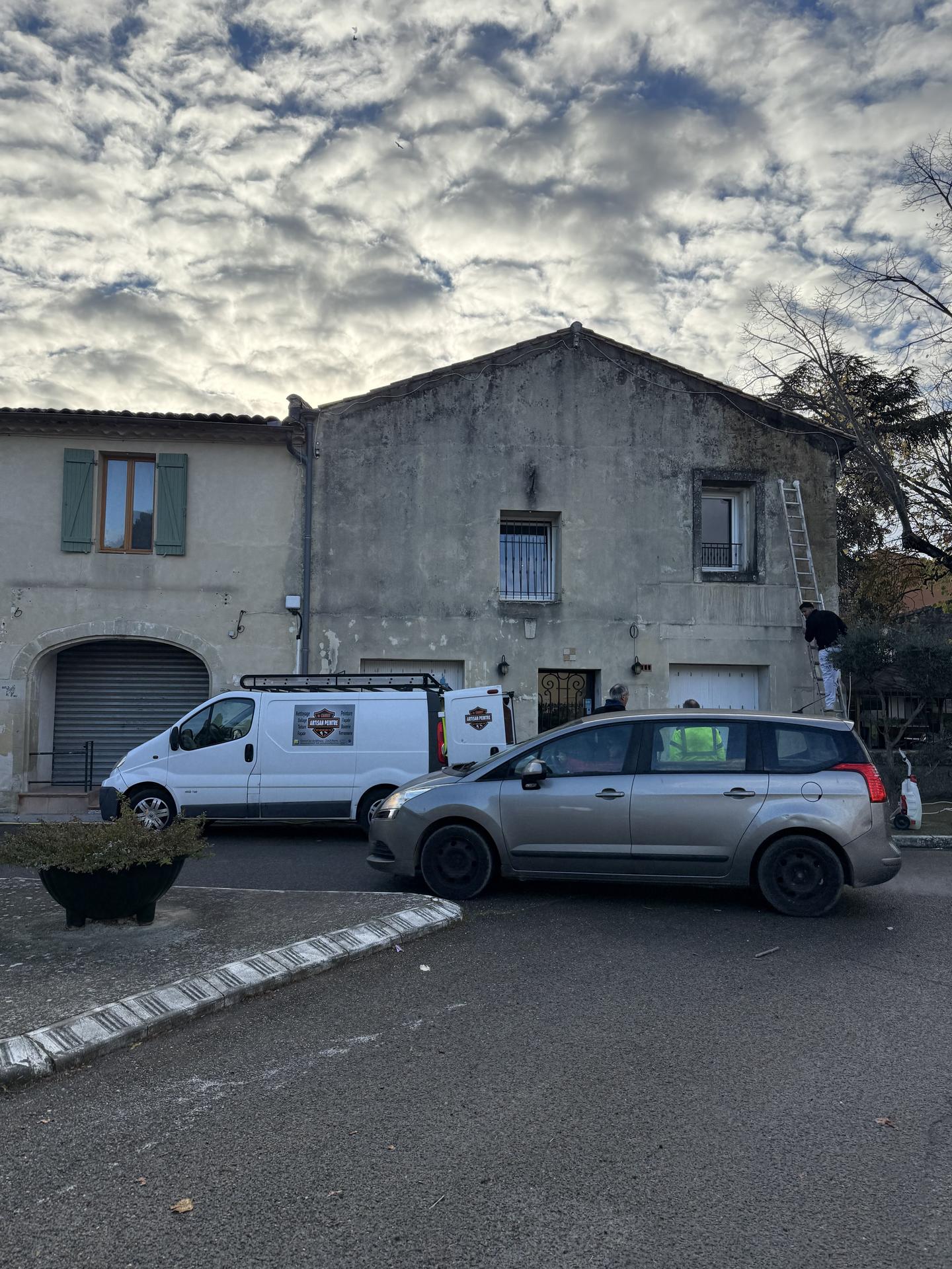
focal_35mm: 24
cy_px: 634
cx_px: 476
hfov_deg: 56.8
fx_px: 880
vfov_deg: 71.6
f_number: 1.78
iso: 100
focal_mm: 6.76
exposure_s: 1/3584
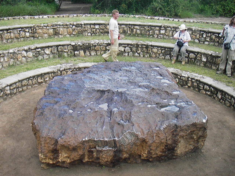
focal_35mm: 38
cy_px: 88
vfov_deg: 37.7
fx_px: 258
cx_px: 118
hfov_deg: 49.0
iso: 50
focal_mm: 6.3
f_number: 3.3
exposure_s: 1/200
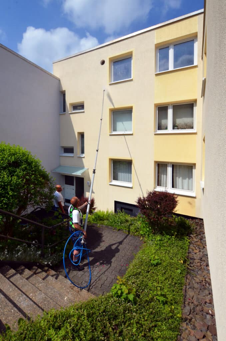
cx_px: 113
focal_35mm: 15
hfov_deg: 77.1
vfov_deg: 100.5
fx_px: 142
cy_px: 170
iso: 400
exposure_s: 1/500
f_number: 11
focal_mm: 10
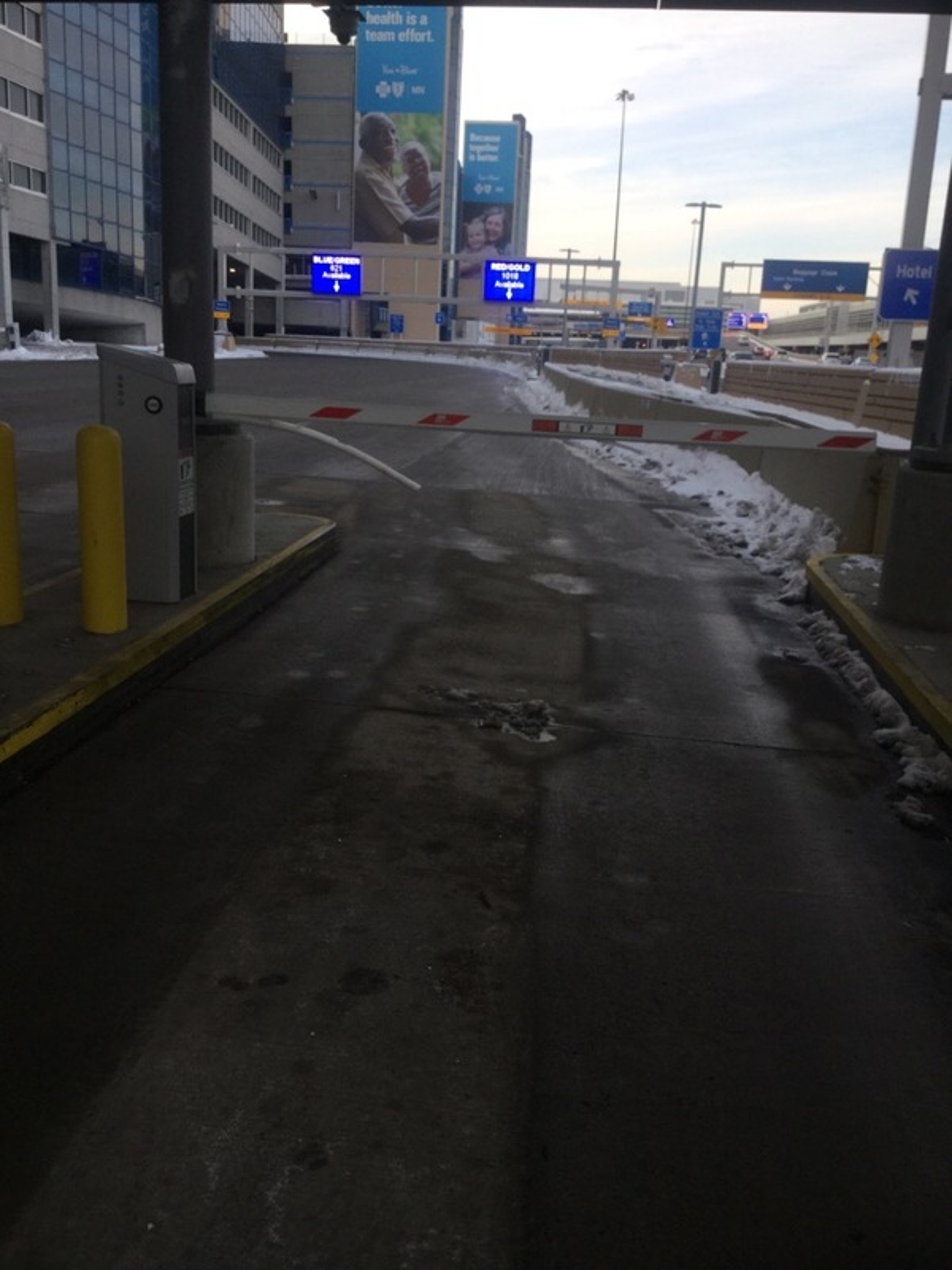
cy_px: 635
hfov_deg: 45.4
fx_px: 1137
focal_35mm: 31
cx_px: 476
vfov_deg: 58.4
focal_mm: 3.3
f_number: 2.4
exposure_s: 1/311
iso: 25
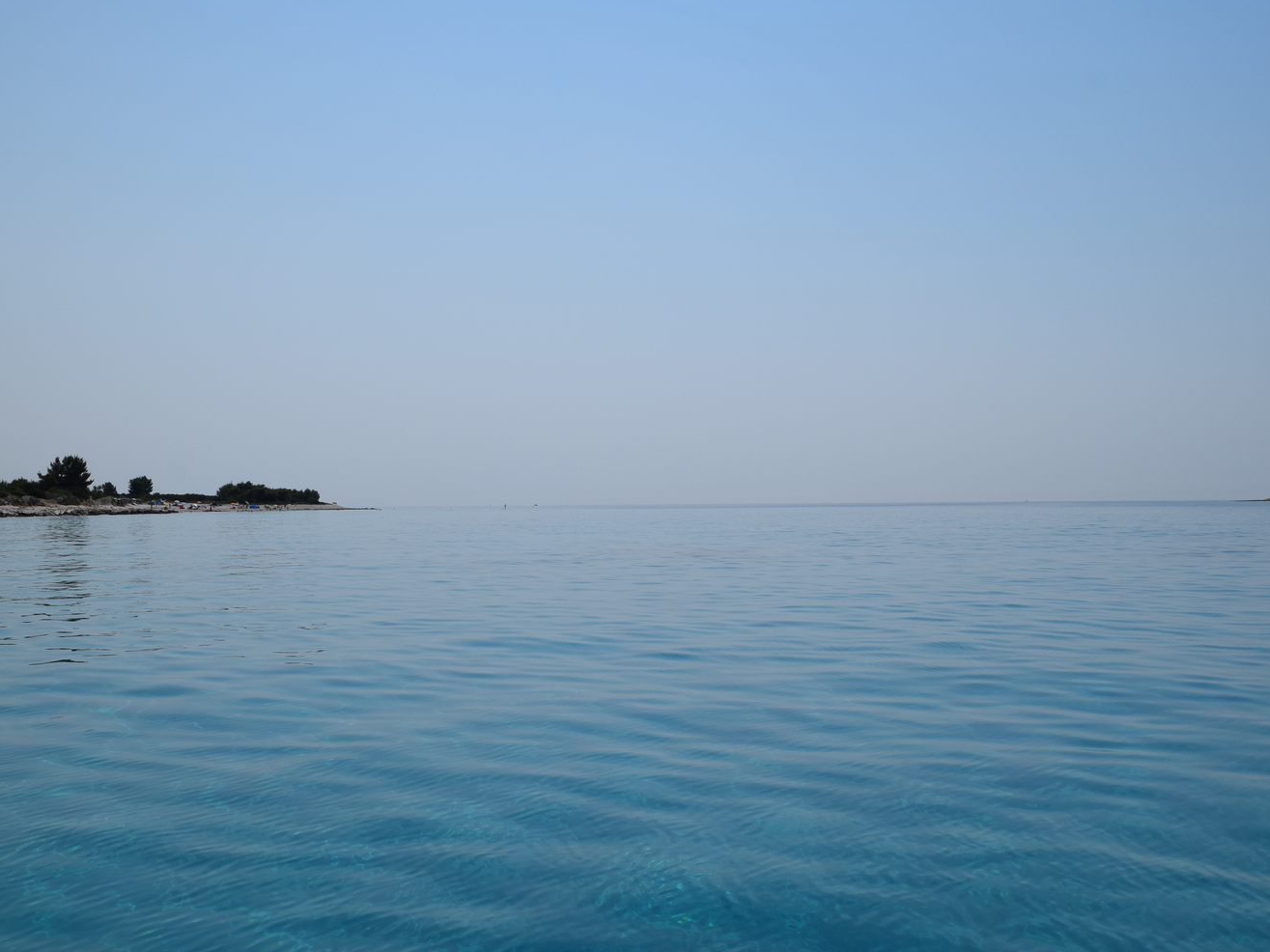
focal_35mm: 35
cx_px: 599
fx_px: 1267
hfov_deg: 53.2
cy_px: 478
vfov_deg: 41.2
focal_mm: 21
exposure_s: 1/500
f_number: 11
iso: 200
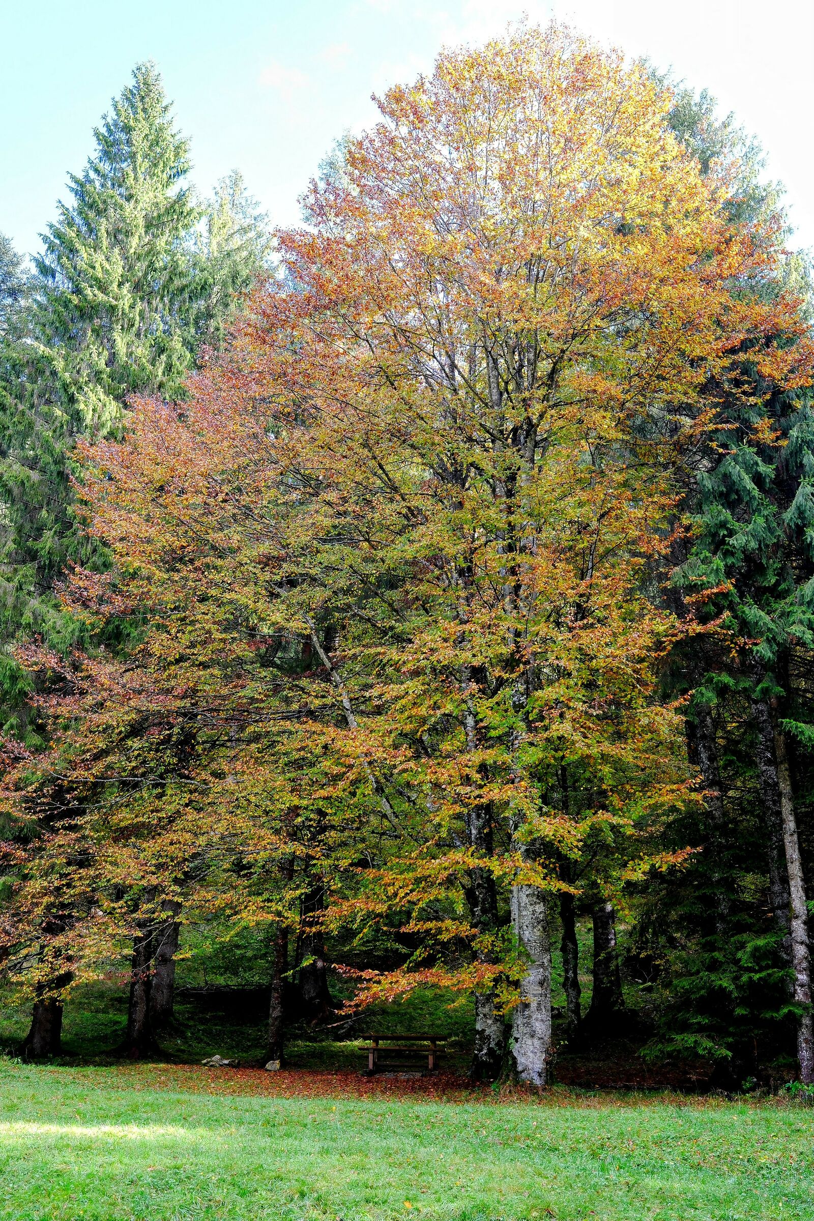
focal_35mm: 35
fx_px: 1187
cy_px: 610
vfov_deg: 54.4
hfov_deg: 37.9
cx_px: 407
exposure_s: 1/70
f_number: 5
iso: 250
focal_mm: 23
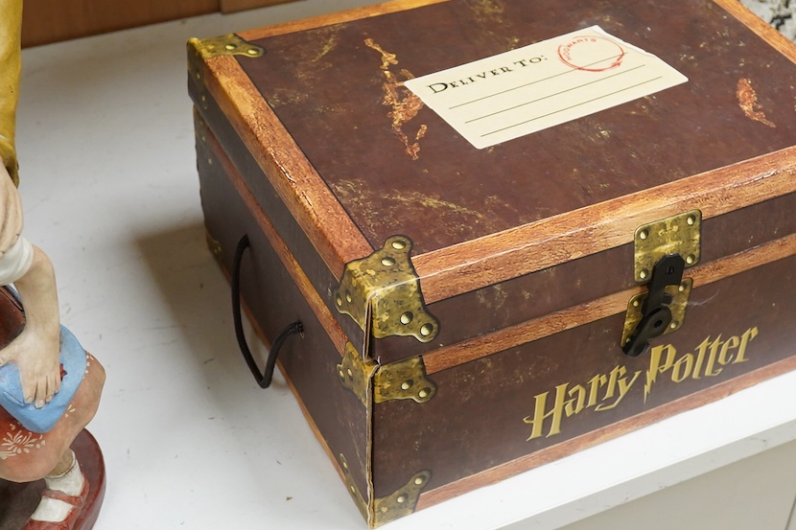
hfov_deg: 32.7
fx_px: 1348
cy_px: 219
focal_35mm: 61
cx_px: 515
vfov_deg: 22.2
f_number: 9
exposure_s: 1/160
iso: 2500
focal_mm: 30
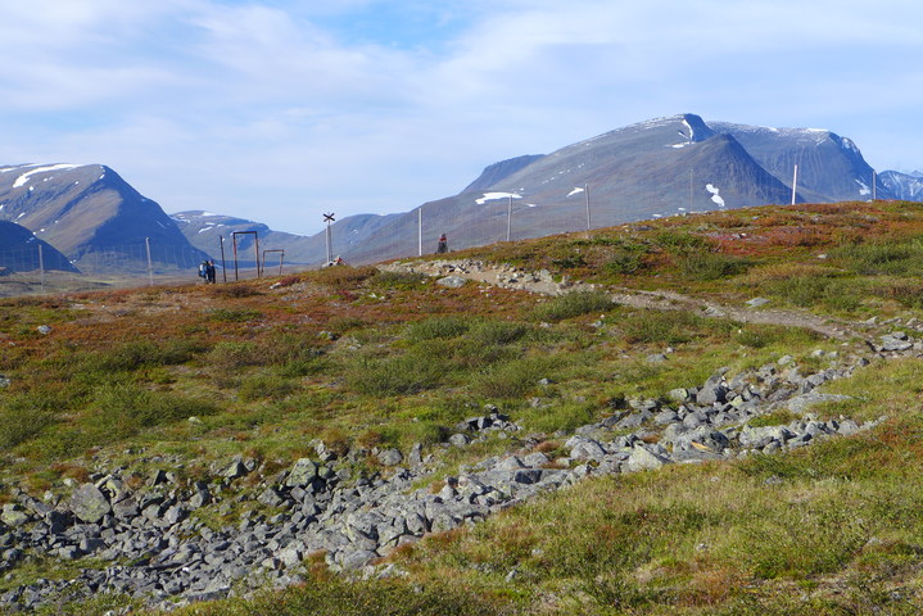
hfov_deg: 30.9
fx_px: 1667
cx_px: 462
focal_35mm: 65
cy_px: 308
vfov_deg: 20.9
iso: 80
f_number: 2.8
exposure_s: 1/1300
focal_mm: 12.8
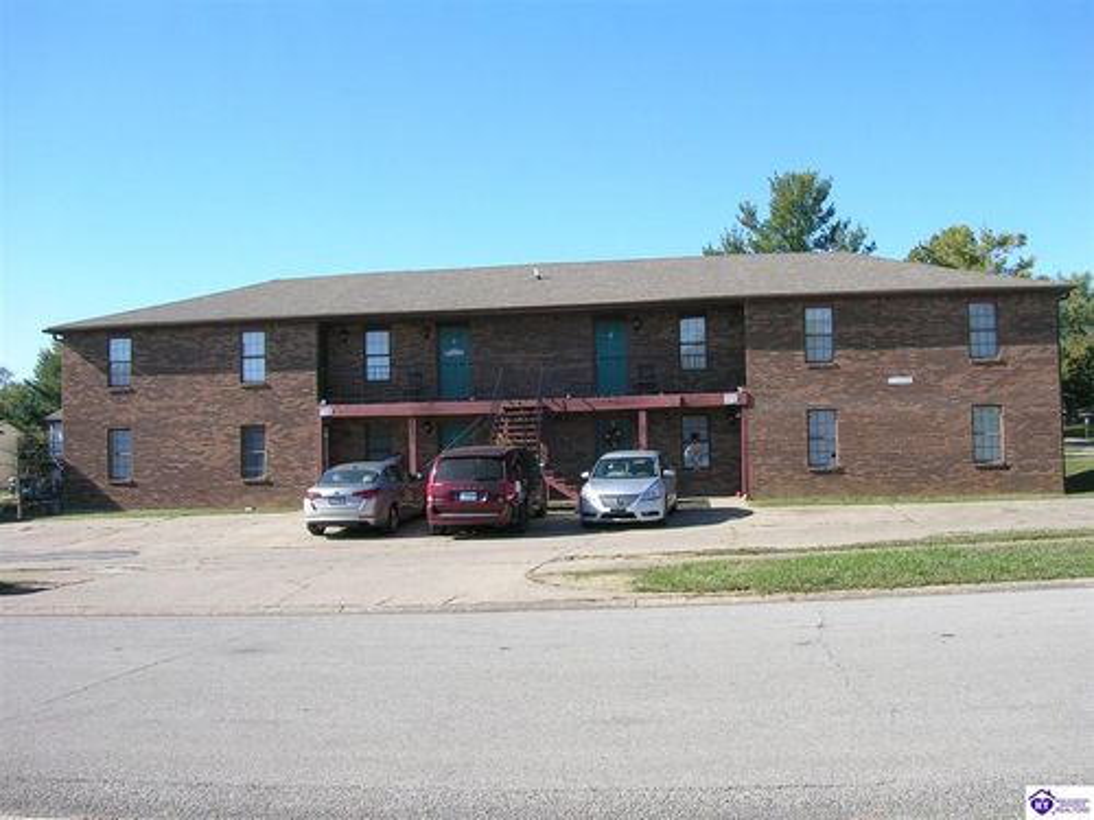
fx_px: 1106
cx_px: 547
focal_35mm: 35
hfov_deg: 52.6
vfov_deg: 40.7
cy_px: 410
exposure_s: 1/229
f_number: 4.8
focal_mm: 5.4
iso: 50
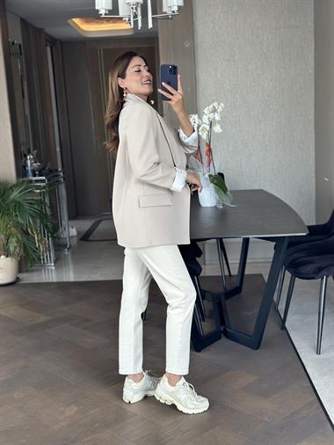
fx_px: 617
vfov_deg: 39.6
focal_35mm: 48
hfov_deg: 30.3
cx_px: 167
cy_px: 222
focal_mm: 6.86
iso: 125
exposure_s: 1/106
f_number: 1.78
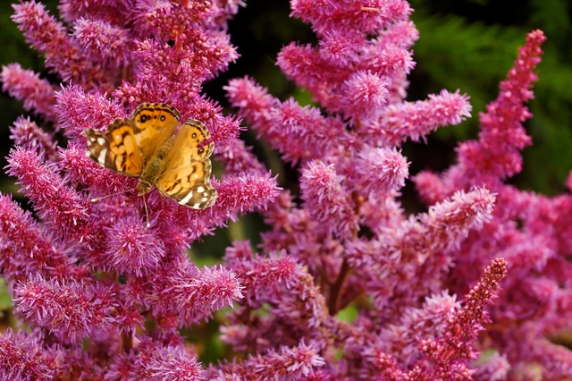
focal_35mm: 78
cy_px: 190
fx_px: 1239
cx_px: 286
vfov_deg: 17.5
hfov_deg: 26.0
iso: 200
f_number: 8
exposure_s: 1/250
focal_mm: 52
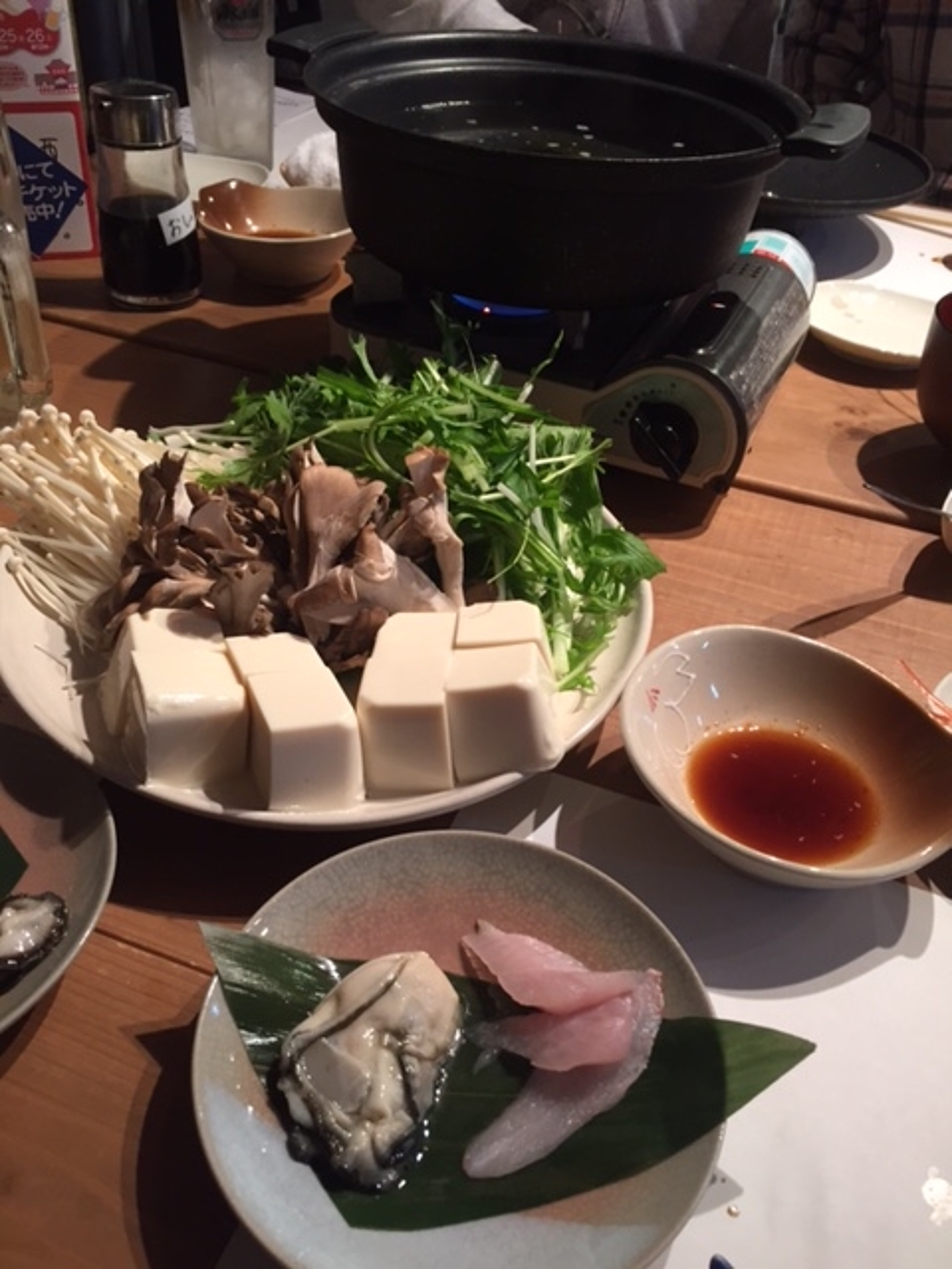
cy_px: 634
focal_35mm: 29
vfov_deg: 61.7
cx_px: 476
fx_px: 1063
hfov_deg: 48.2
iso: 100
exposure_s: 1/30
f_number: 2.2
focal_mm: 4.15
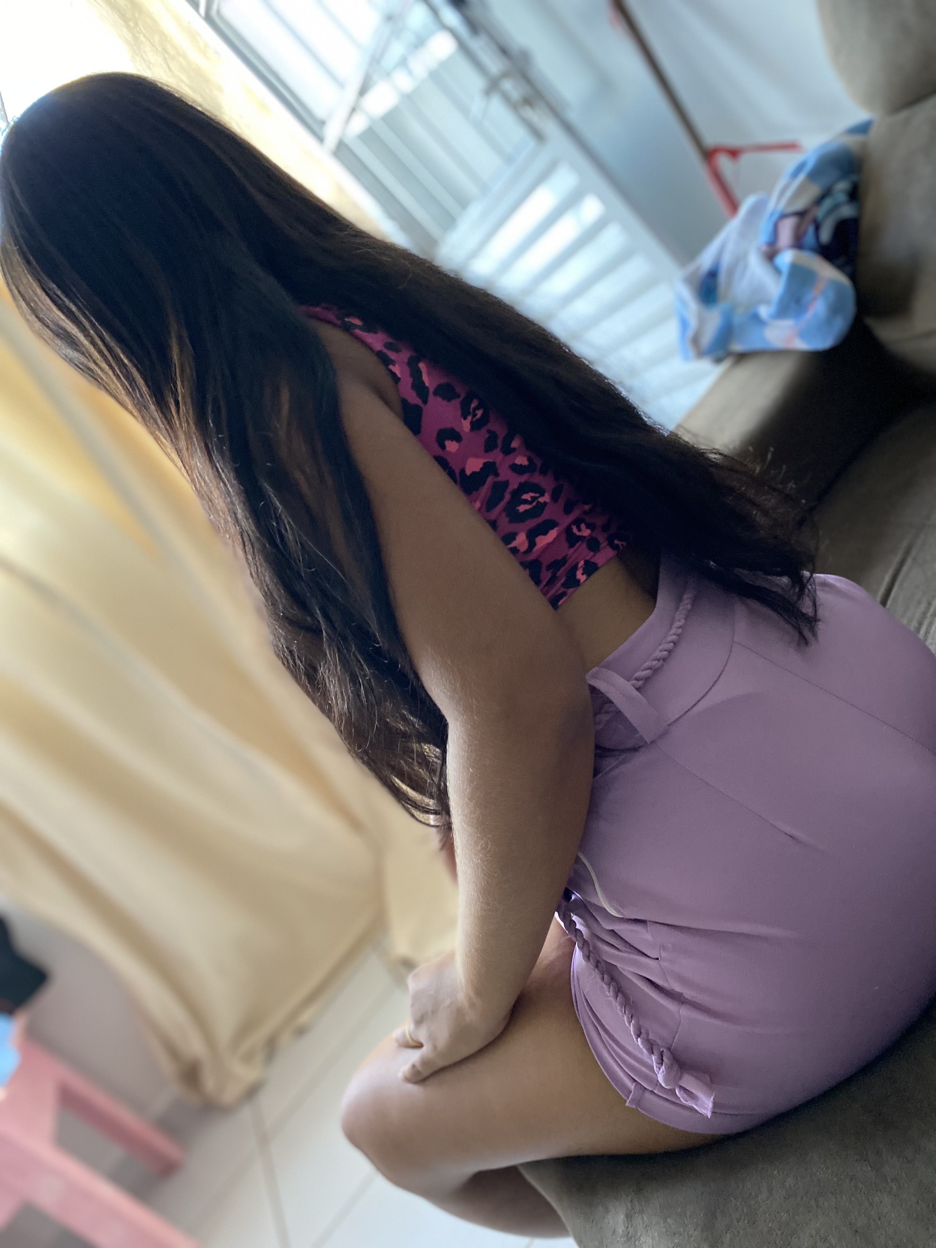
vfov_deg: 67.3
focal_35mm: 26
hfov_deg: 53.1
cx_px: 468
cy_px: 624
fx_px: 937
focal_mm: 4.25
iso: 500
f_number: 1.8
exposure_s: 1/53
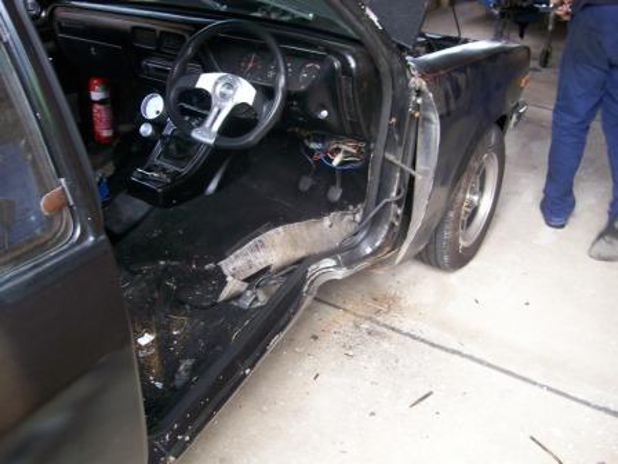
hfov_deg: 51.4
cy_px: 232
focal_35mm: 36
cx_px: 309
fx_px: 643
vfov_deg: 39.7
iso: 80
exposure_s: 1/95.1
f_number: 2.7
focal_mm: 6
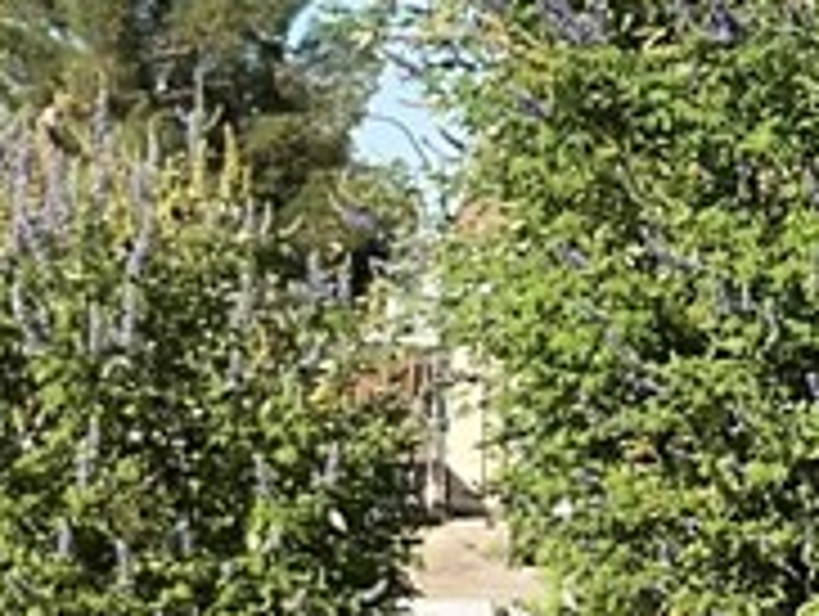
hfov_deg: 10.8
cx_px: 1768
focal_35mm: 163
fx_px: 3862
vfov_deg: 9.0
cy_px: 683
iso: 25
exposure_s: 1/1577
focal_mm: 3
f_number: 1.8
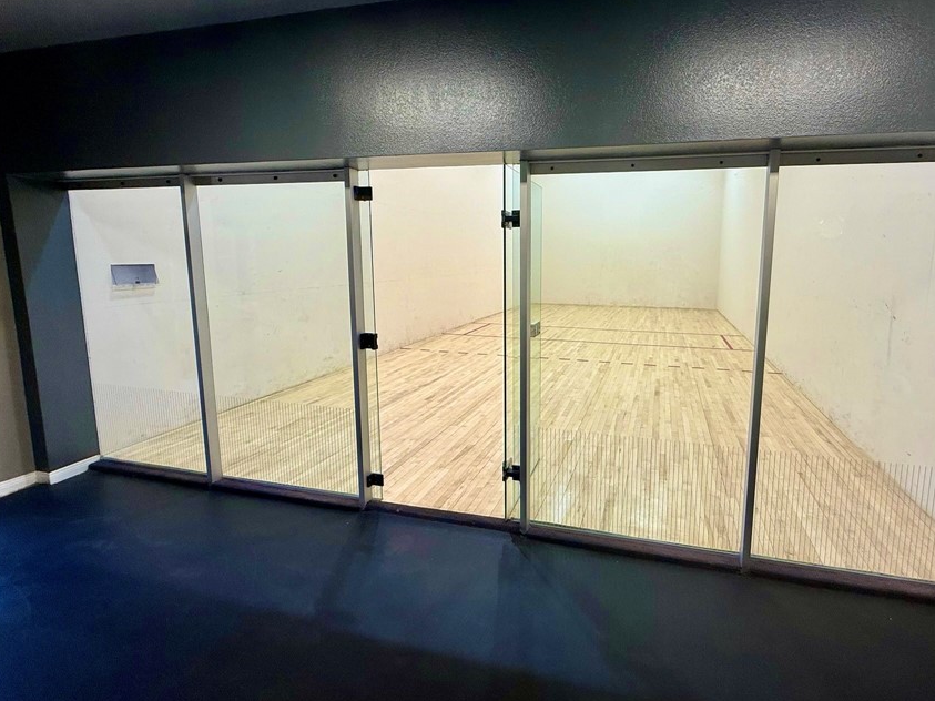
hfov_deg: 90.0
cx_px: 556
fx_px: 459
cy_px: 314
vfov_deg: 74.5
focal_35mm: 17
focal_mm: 2.22
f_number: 2.2
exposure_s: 1/120
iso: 125
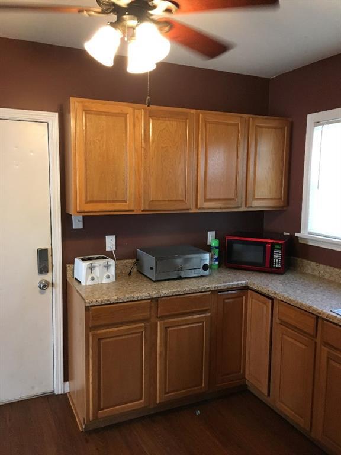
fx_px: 381
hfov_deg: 48.2
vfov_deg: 61.7
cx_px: 170
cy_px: 228
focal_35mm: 29
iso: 200
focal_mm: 4.15
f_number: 2.2
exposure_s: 1/24
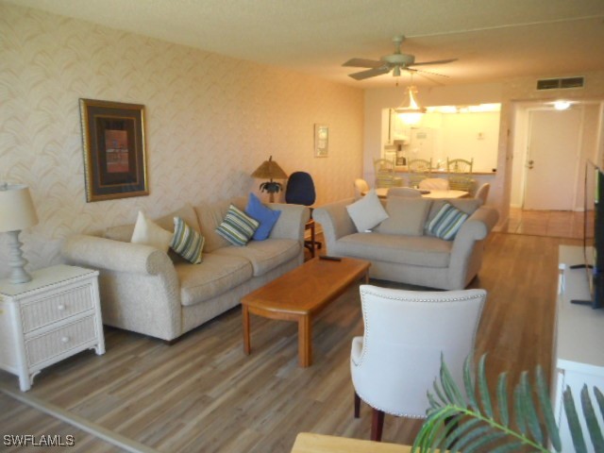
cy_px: 226
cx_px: 302
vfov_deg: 54.9
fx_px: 436
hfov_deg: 69.4
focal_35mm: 25
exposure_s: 1/25
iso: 500
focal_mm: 4.5
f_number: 3.7
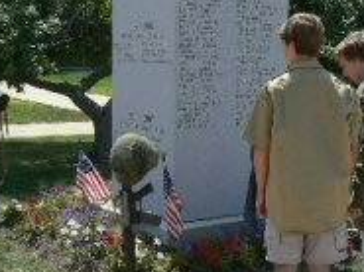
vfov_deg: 18.8
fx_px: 819
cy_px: 102
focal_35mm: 78
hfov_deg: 25.0
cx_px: 207
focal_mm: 6
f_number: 5.6
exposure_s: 1/400
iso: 80
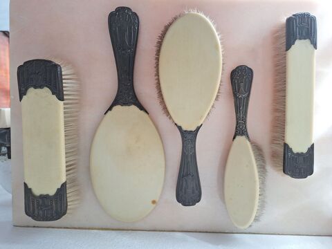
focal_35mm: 23
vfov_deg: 58.9
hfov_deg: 73.9
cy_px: 124
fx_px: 221
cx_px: 166
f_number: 1.8
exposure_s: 1/100
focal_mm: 5.54
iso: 64
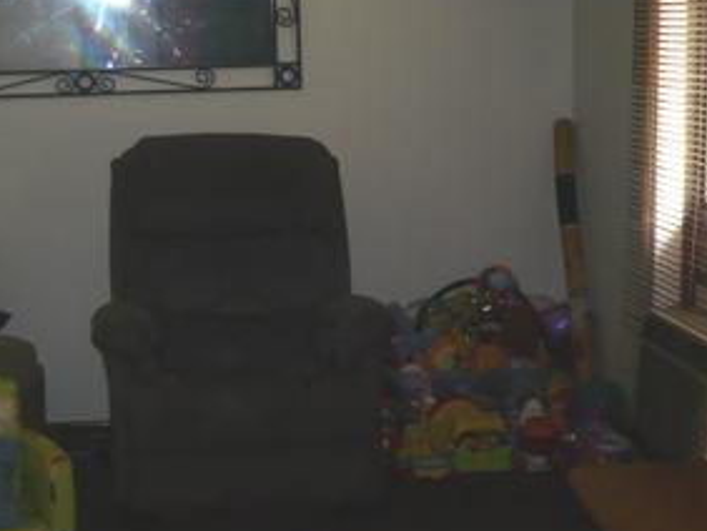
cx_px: 211
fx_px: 1738
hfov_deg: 22.9
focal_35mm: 85
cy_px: 263
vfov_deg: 17.4
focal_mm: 9.9
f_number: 3.7
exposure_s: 1/30
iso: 160
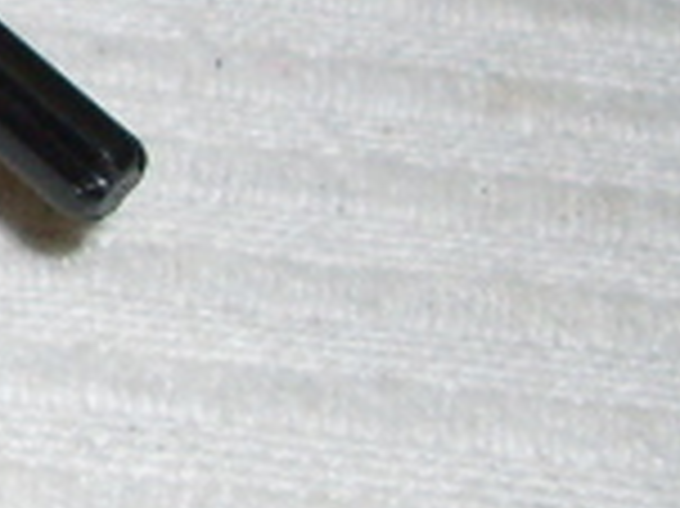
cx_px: -1585
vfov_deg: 5.6
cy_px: -517
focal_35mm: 258
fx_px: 5064
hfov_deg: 6.7
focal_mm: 6.3
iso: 100
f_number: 2.8
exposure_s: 1/45
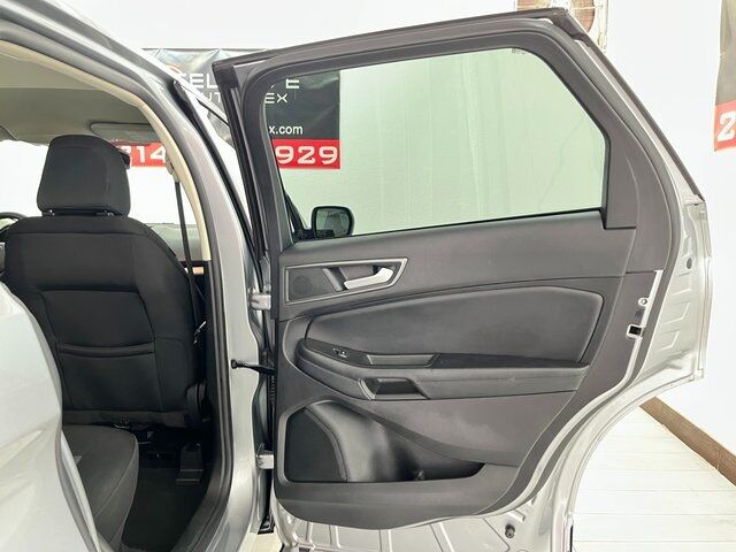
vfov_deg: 53.1
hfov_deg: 67.3
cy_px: 276
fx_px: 553
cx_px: 368
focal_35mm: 26
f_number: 1.6
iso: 500
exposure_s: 1/30
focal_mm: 5.1
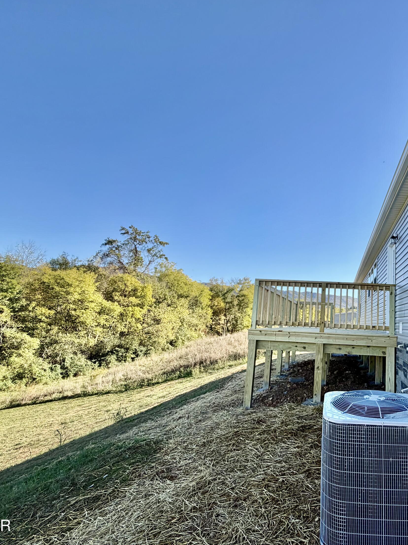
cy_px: 274
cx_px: 322
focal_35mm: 19
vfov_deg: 84.7
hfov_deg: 63.2
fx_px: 299
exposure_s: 1/679
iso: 40
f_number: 2.2
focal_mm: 2.22
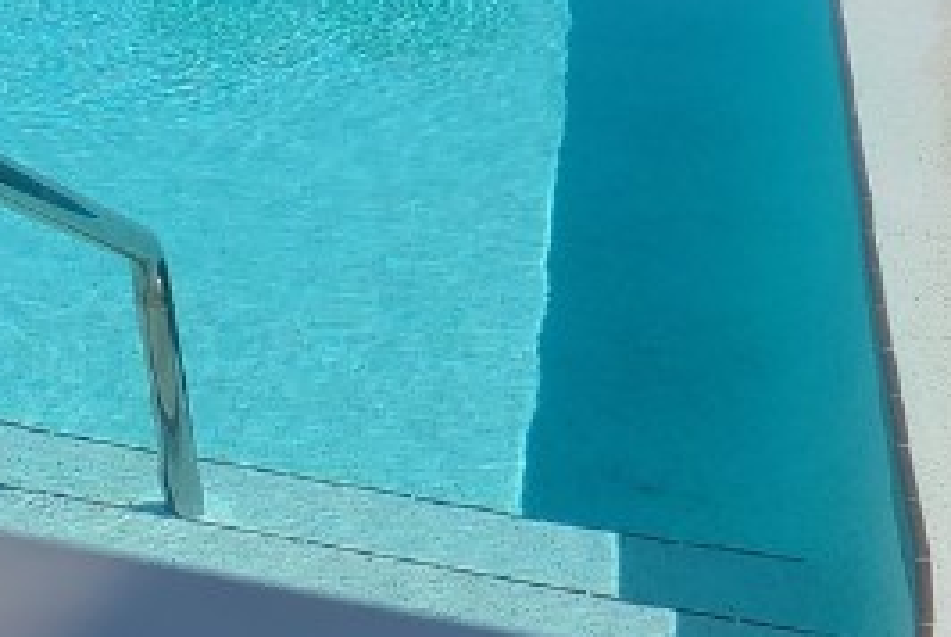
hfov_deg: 16.5
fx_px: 2750
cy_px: -490
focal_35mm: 104
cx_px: -744
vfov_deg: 12.2
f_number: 1.8
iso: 40
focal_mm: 5.4
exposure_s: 1/4420
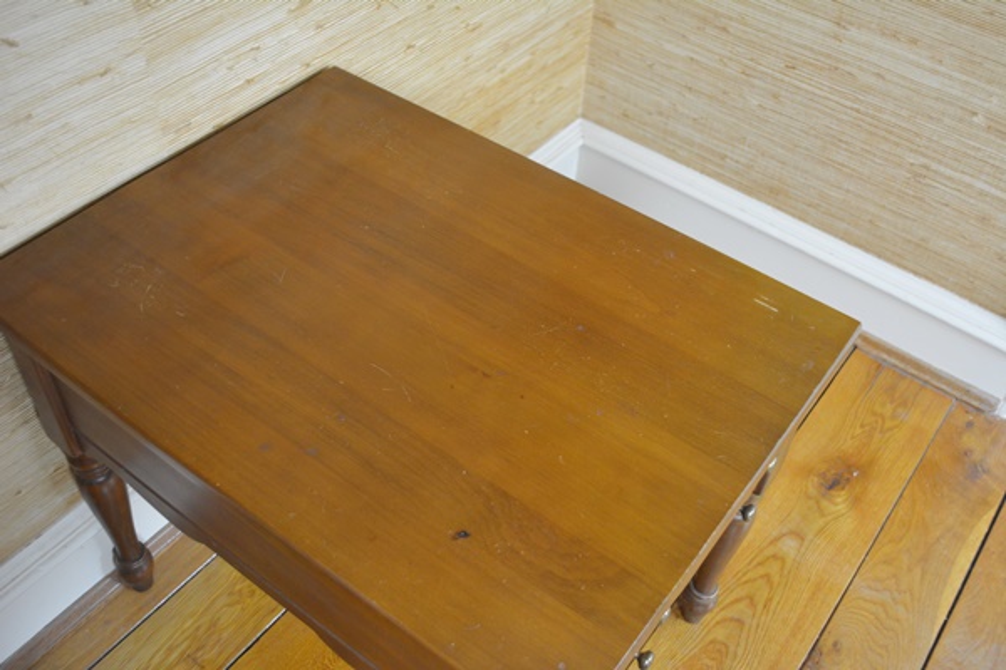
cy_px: 335
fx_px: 1006
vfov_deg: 36.9
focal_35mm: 36
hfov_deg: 53.1
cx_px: 503
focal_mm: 24
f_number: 4
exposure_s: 1/40
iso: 800
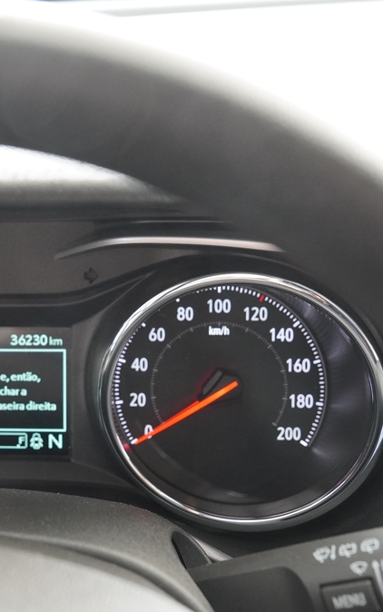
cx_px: -4
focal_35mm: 65
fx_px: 1084
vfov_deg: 31.5
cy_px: 307
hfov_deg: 19.4
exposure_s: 1/160
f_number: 4
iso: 1600
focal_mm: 28
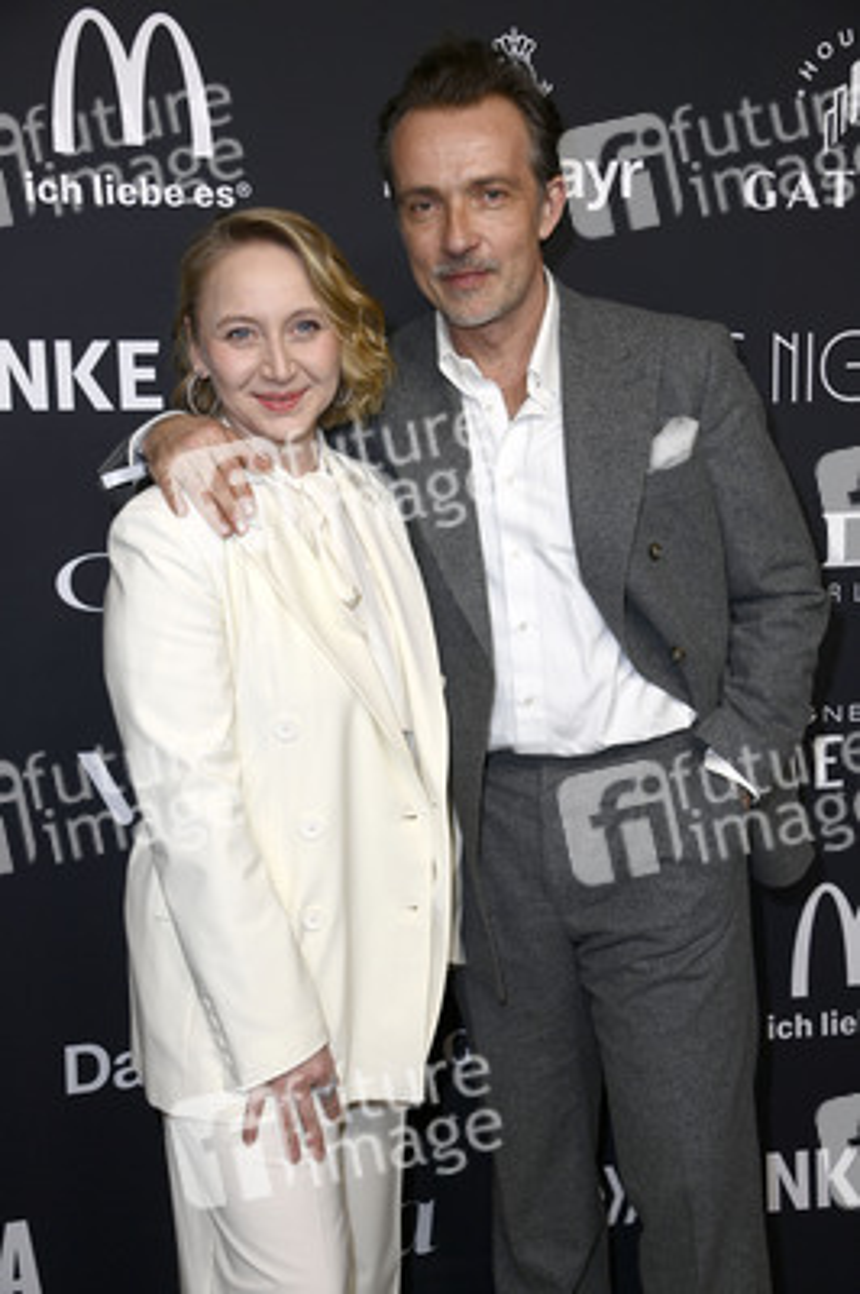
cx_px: 430
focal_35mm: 48
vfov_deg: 41.1
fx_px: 1723
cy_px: 647
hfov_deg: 28.0
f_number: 5.6
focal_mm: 48
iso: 500
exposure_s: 1/250
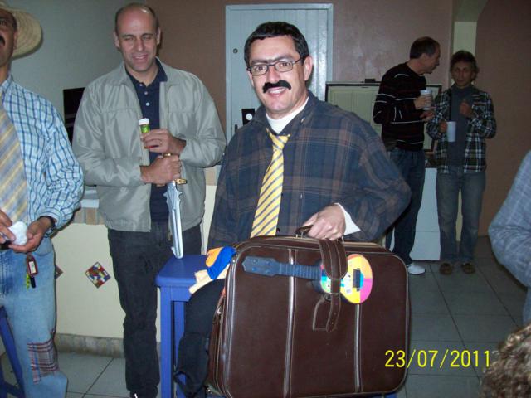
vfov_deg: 39.7
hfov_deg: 51.4
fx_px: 552
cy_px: 199
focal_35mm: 36
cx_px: 266
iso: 200
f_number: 2.7
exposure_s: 1/64
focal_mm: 6
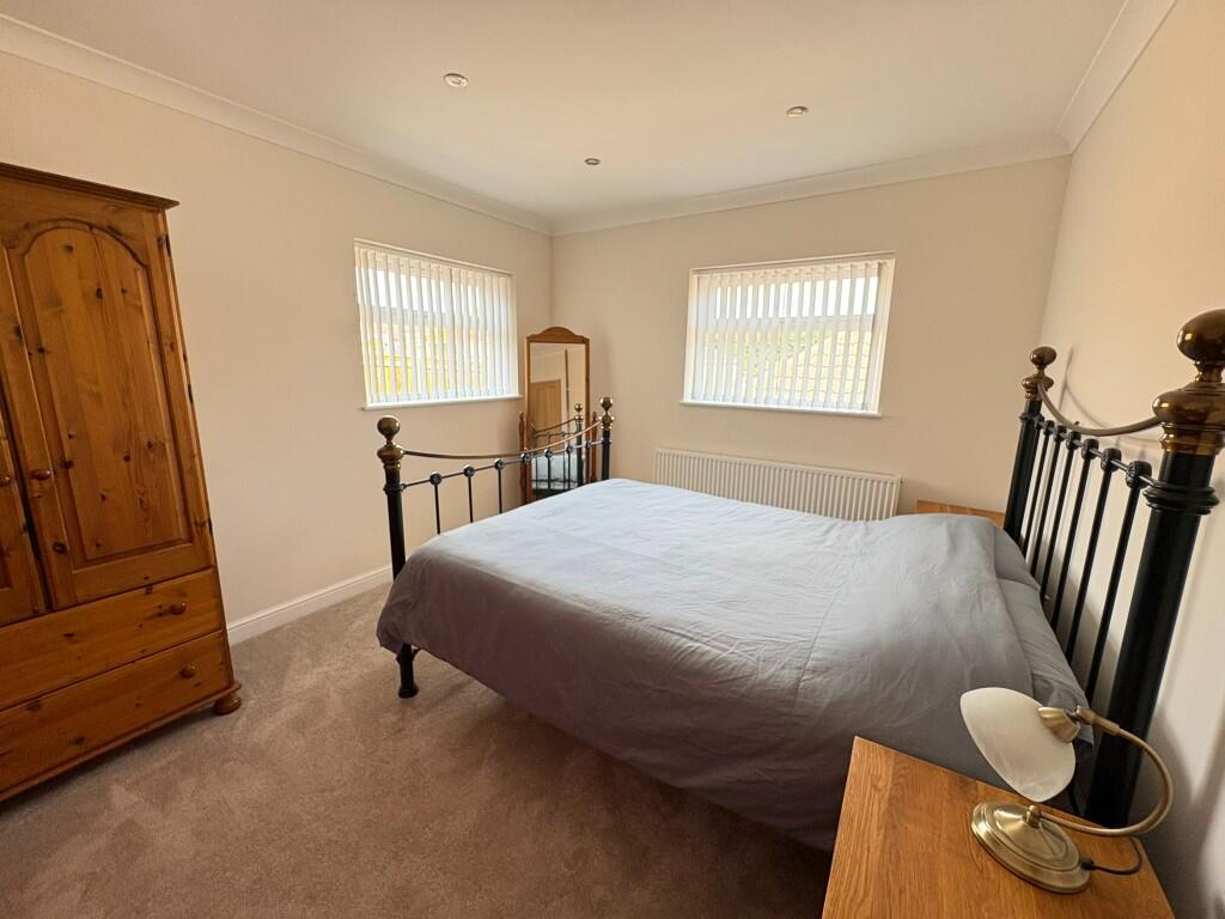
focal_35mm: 14
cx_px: 612
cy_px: 460
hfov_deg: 102.1
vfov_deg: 85.7
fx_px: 495
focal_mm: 2.22
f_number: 2.2
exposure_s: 1/99
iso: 160
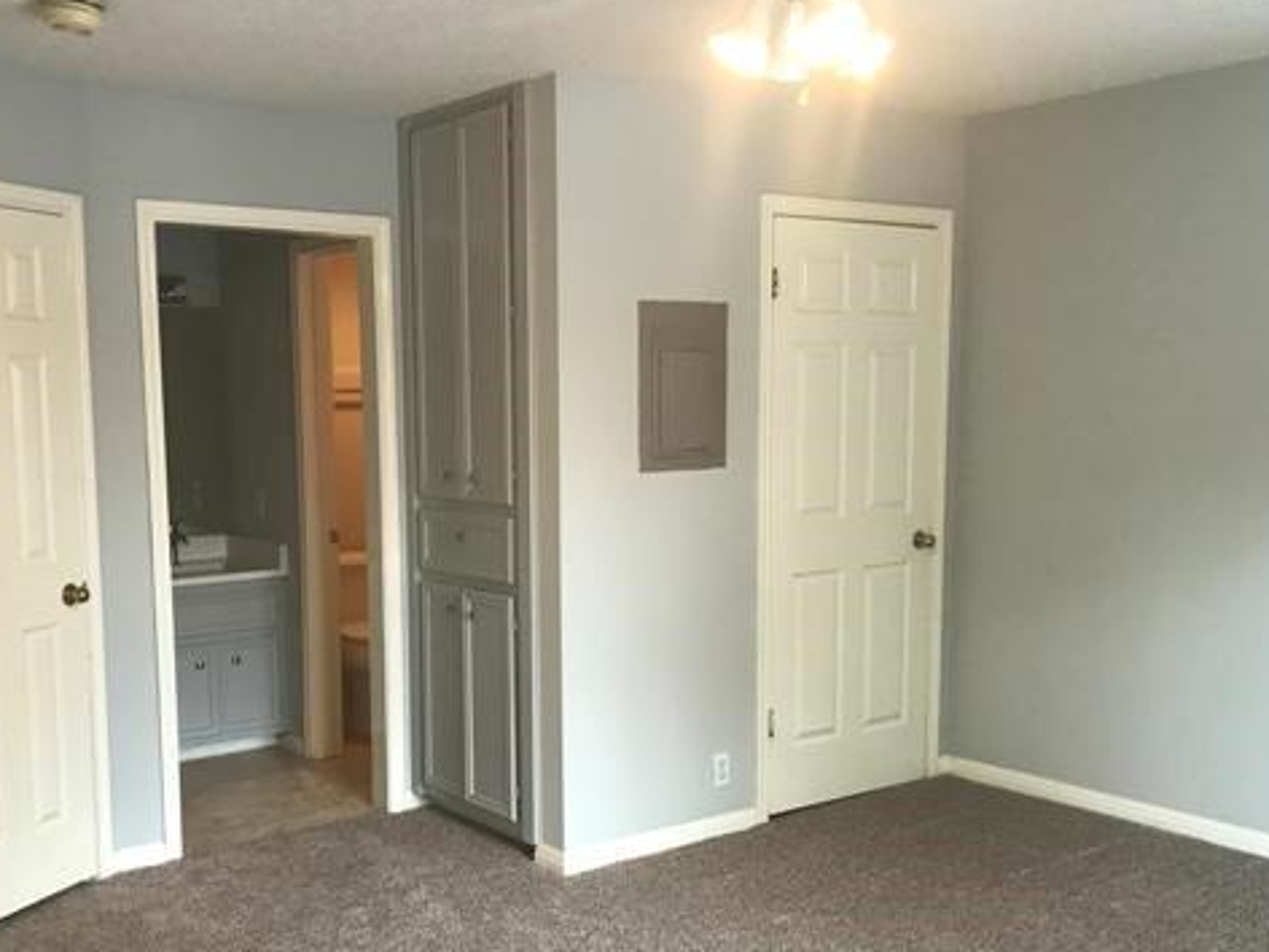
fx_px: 1393
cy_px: 586
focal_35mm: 38
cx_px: 530
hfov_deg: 48.8
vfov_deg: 37.5
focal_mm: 3.99
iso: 32
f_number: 1.8
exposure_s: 1/24
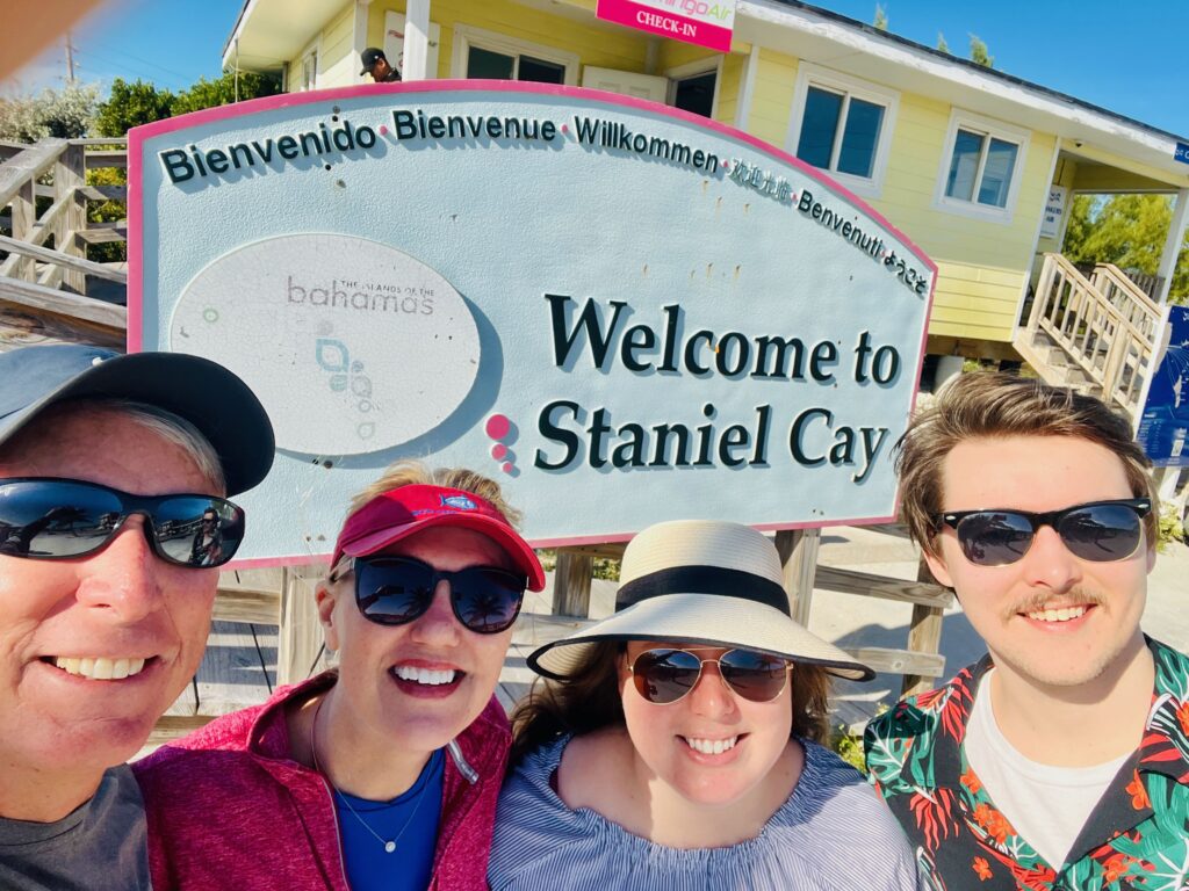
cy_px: 446
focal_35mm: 23
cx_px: 594
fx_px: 790
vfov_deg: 58.9
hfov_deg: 73.9
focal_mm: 2.71
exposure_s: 1/740
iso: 32
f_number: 2.2
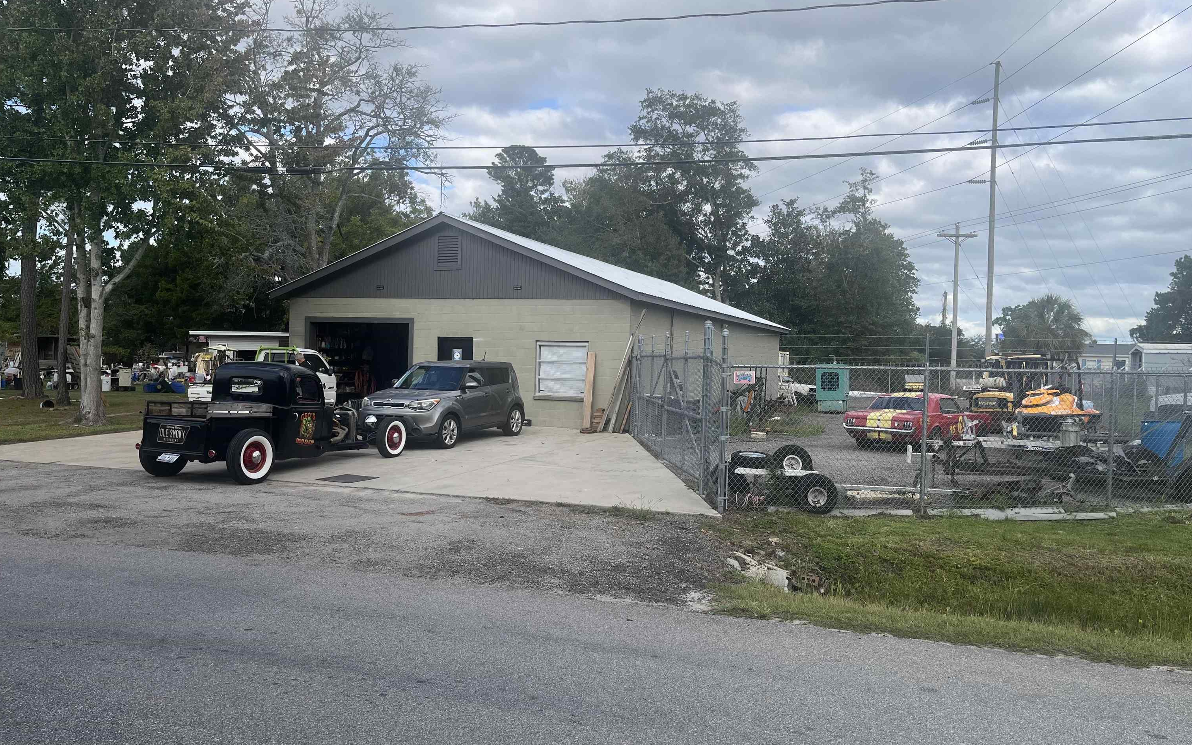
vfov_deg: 44.5
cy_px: 381
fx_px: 910
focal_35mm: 28
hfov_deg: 66.5
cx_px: 601
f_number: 1.6
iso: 50
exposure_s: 1/1890
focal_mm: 5.1
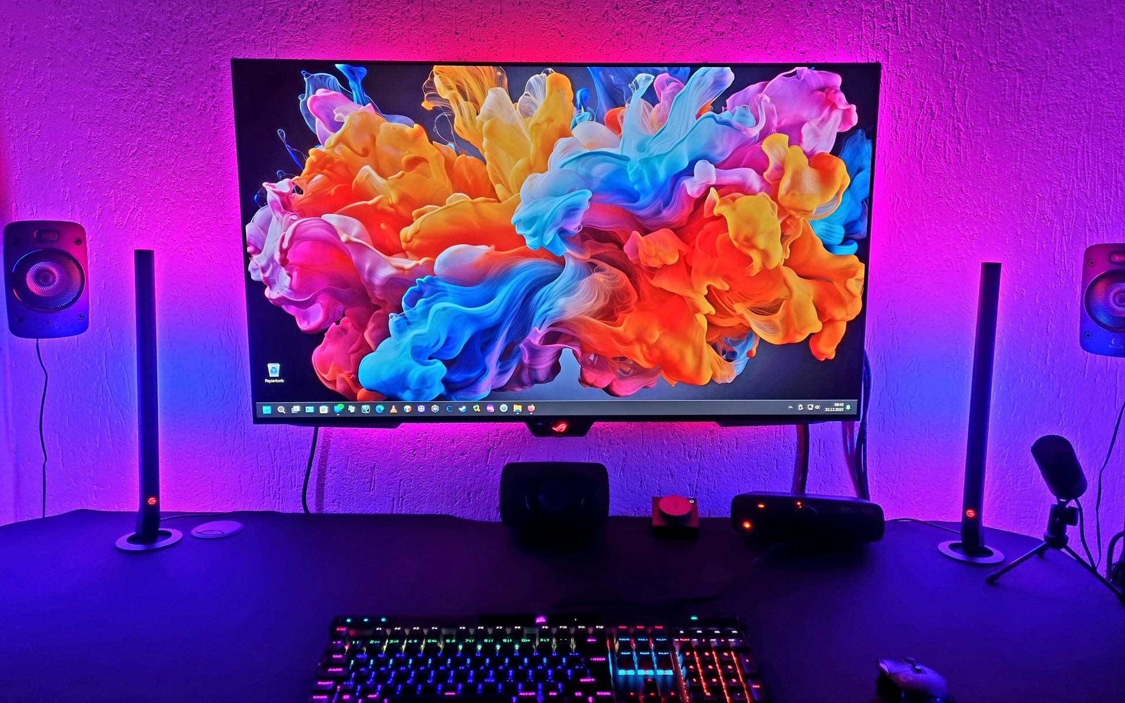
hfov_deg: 66.5
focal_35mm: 28
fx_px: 858
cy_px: 337
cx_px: 560
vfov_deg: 44.5
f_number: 1.8
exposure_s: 1/50
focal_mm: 5.4
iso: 200
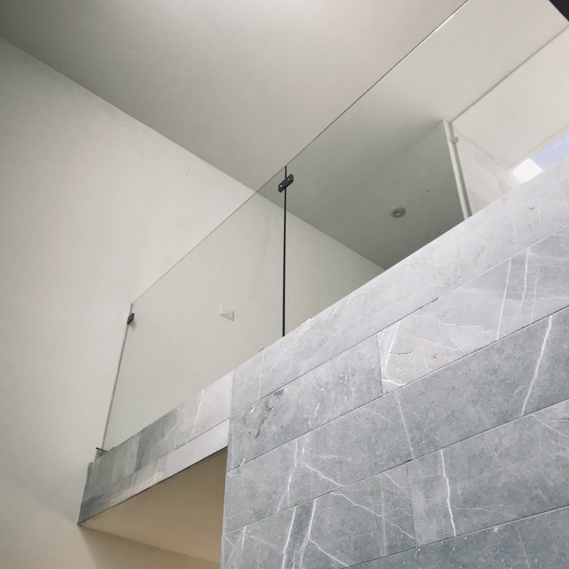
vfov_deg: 48.5
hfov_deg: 48.4
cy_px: 283
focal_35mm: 34
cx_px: 258
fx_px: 632
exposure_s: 1/90
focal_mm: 3.99
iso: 40
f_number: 1.8
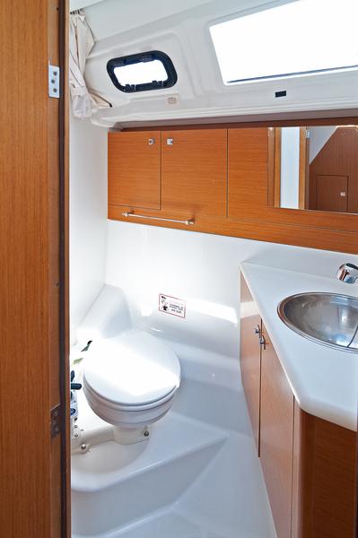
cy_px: 269
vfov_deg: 90.0
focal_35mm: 18
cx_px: 179
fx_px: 269
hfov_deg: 67.3
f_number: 6.3
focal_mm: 12
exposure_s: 1/100
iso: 1000
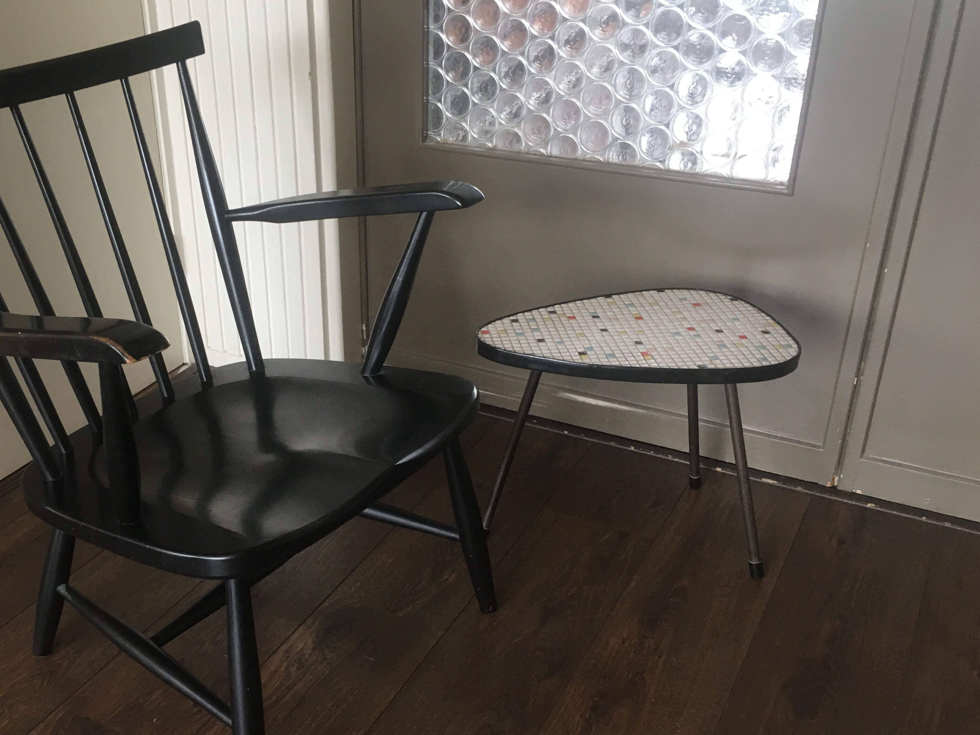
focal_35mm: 38
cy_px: 413
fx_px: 1076
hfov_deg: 48.6
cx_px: 376
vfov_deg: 37.7
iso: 100
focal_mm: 4.15
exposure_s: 1/33
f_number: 2.2
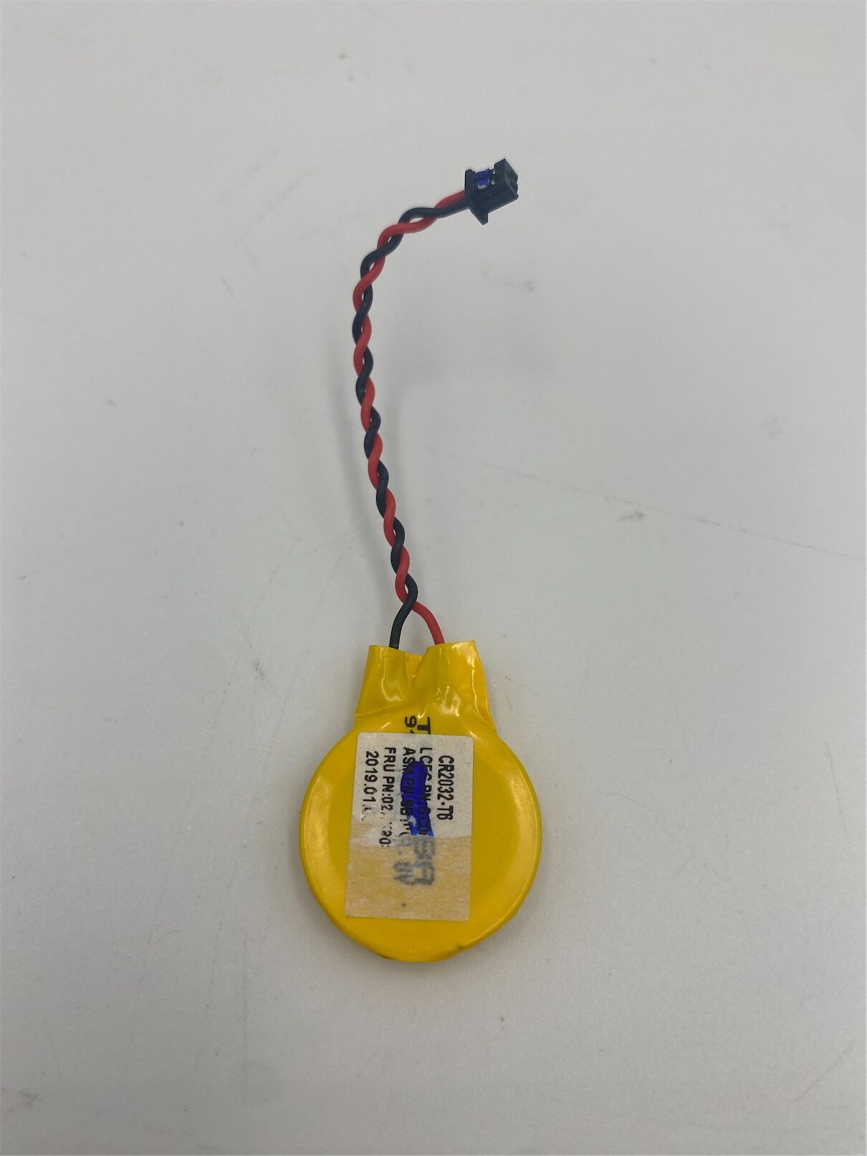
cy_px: 578
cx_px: 434
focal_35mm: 26
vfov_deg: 67.3
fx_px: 868
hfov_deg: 53.1
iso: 32
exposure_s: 1/364
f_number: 1.8
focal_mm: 4.25
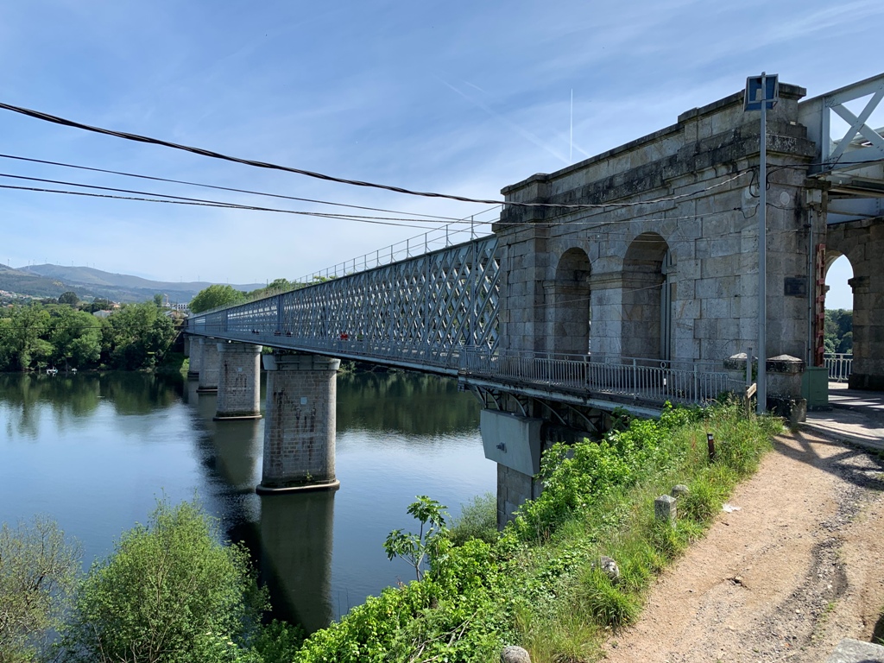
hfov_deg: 67.3
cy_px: 332
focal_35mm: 26
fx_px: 664
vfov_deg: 53.1
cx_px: 442
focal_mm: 4.25
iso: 25
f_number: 1.8
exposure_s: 1/2160
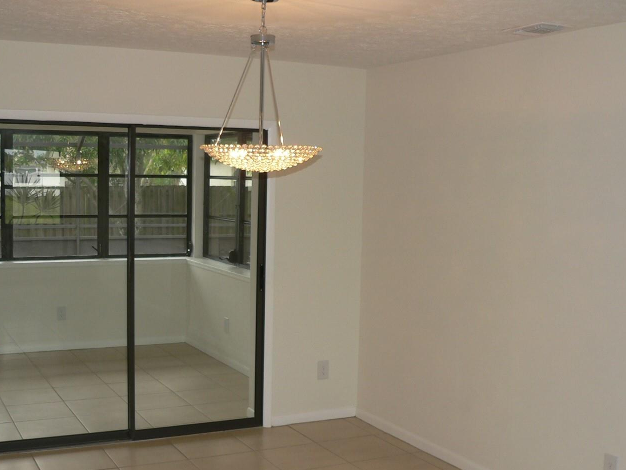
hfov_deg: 41.2
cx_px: 315
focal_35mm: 46
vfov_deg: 31.5
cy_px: 276
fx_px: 832
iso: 80
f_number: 2.8
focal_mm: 6
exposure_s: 1/60
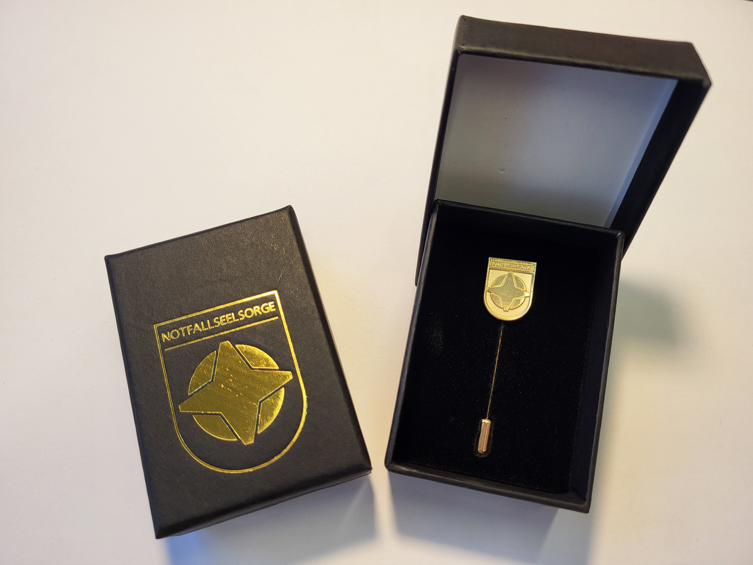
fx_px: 566
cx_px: 376
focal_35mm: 26
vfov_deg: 53.1
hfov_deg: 67.3
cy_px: 282
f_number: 1.8
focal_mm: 5.4
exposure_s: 1/140
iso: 40
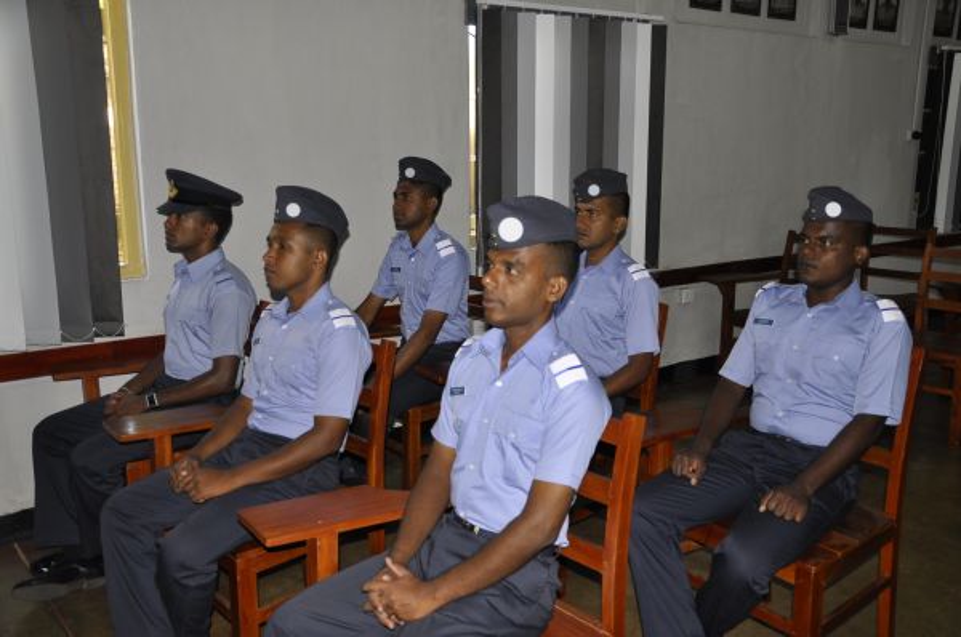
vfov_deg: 36.8
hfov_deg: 53.2
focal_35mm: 36
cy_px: 318
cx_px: 480
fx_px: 959
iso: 400
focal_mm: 24
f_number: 4
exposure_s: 1/80
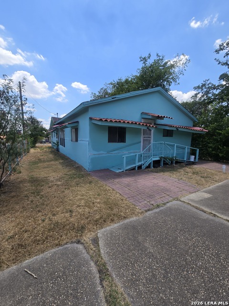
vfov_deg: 106.2
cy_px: 153
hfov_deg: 89.9
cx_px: 114
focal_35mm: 13
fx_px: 115
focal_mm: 2.2
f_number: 2.2
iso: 50
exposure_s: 1/2005
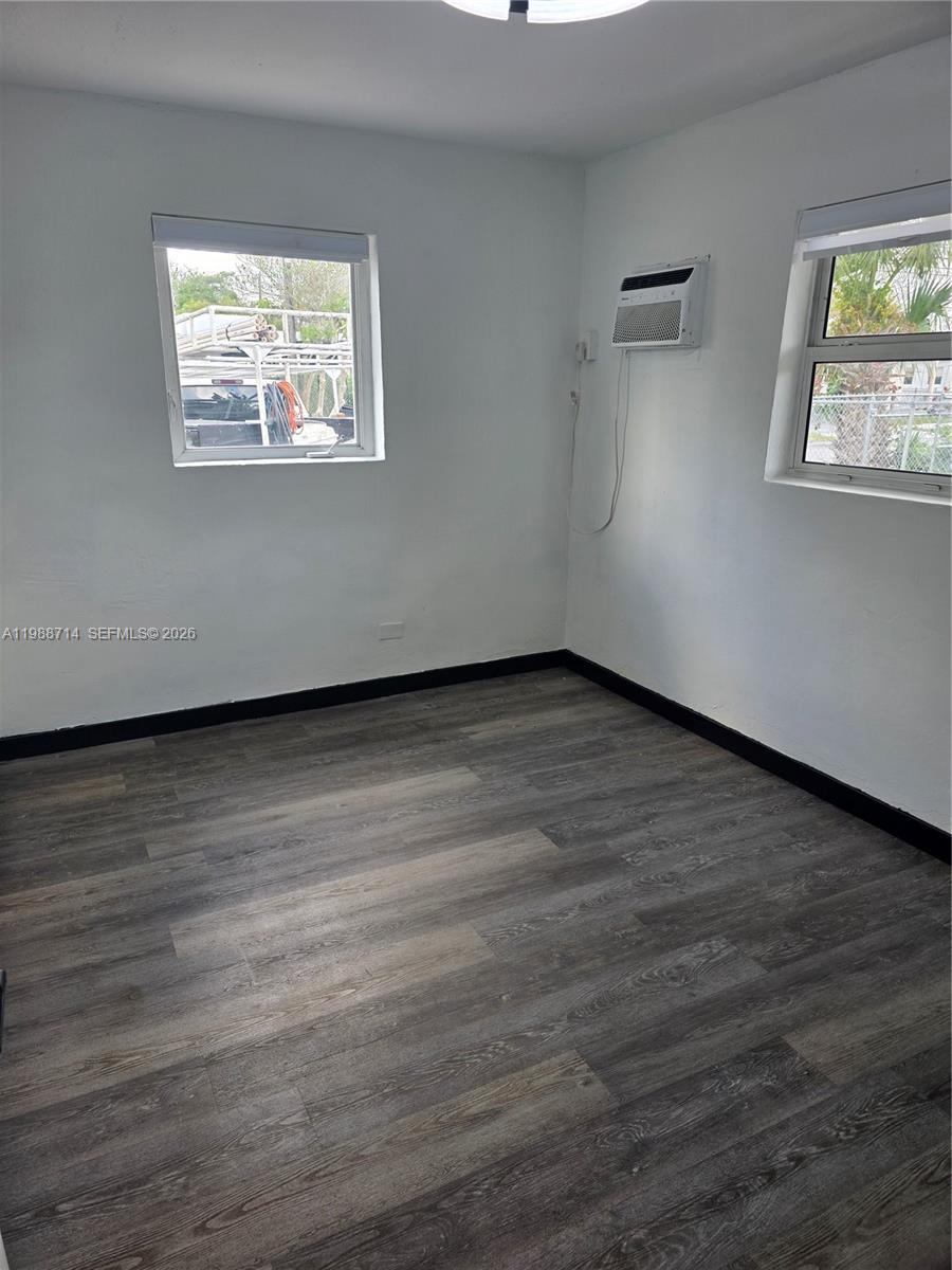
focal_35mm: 23
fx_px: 843
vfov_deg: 73.9
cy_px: 635
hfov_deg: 58.9
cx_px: 476
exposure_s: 1/180
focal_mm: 6.3
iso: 64
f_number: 1.7
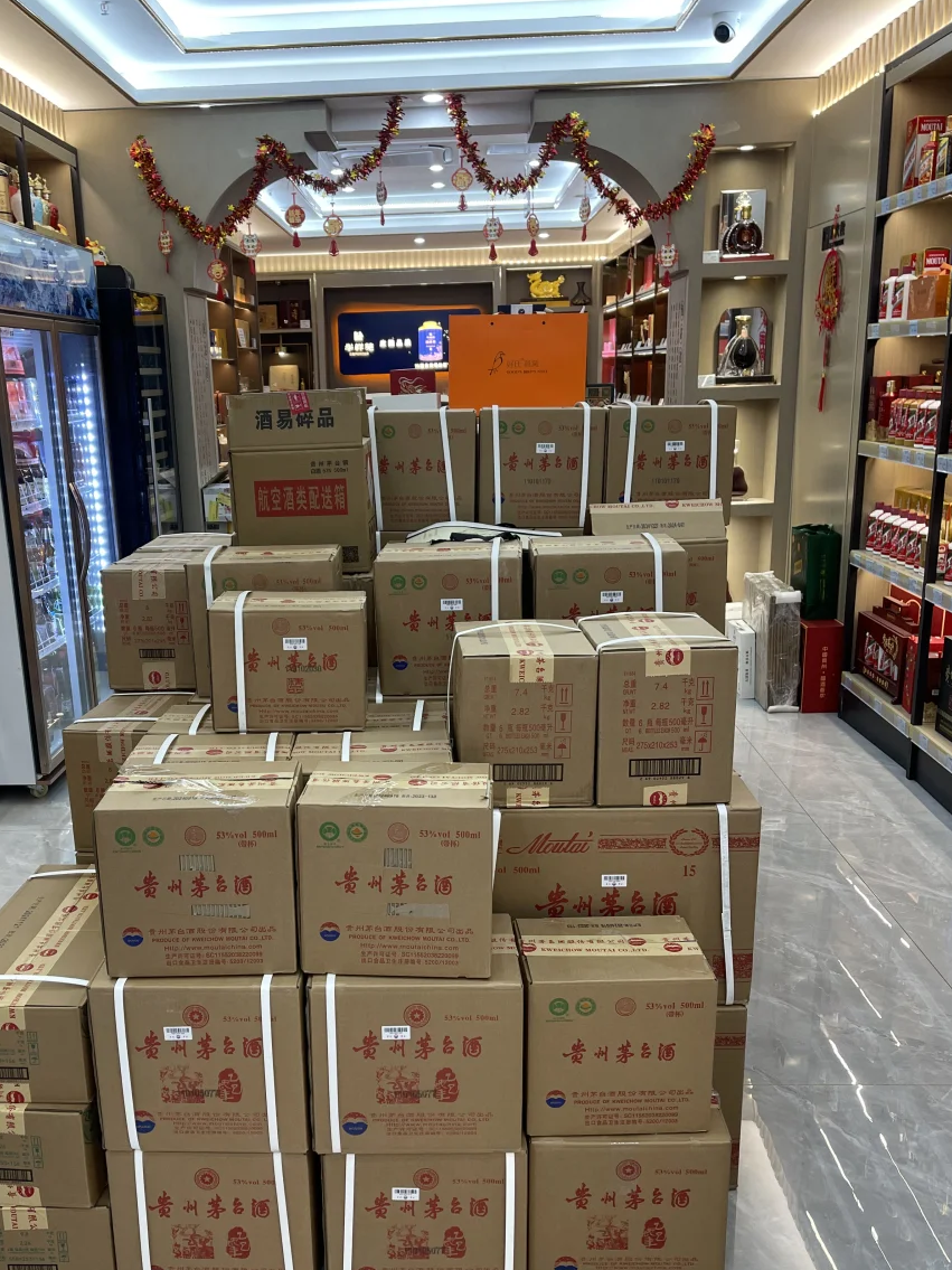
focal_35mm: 33
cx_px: 389
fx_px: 1210
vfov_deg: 55.2
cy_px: 723
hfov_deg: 42.8
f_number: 1.6
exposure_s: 1/100
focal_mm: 5.1
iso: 100
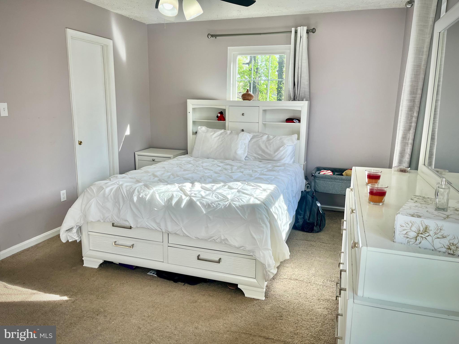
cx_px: 230
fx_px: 345
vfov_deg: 53.1
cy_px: 172
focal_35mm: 26
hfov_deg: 67.3
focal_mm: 5.1
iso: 40
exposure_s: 1/282
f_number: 1.6
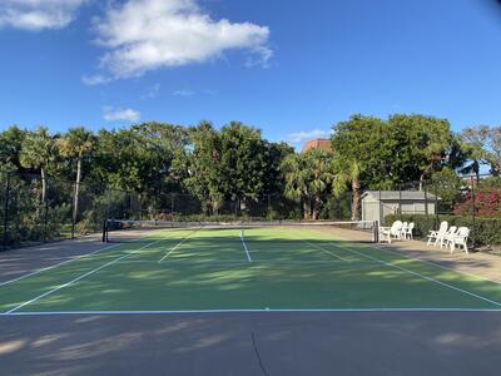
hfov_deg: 67.3
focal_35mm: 26
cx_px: 250
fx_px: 376
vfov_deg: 53.1
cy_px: 188
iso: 32
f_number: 1.8
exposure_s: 1/1653
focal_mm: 4.25
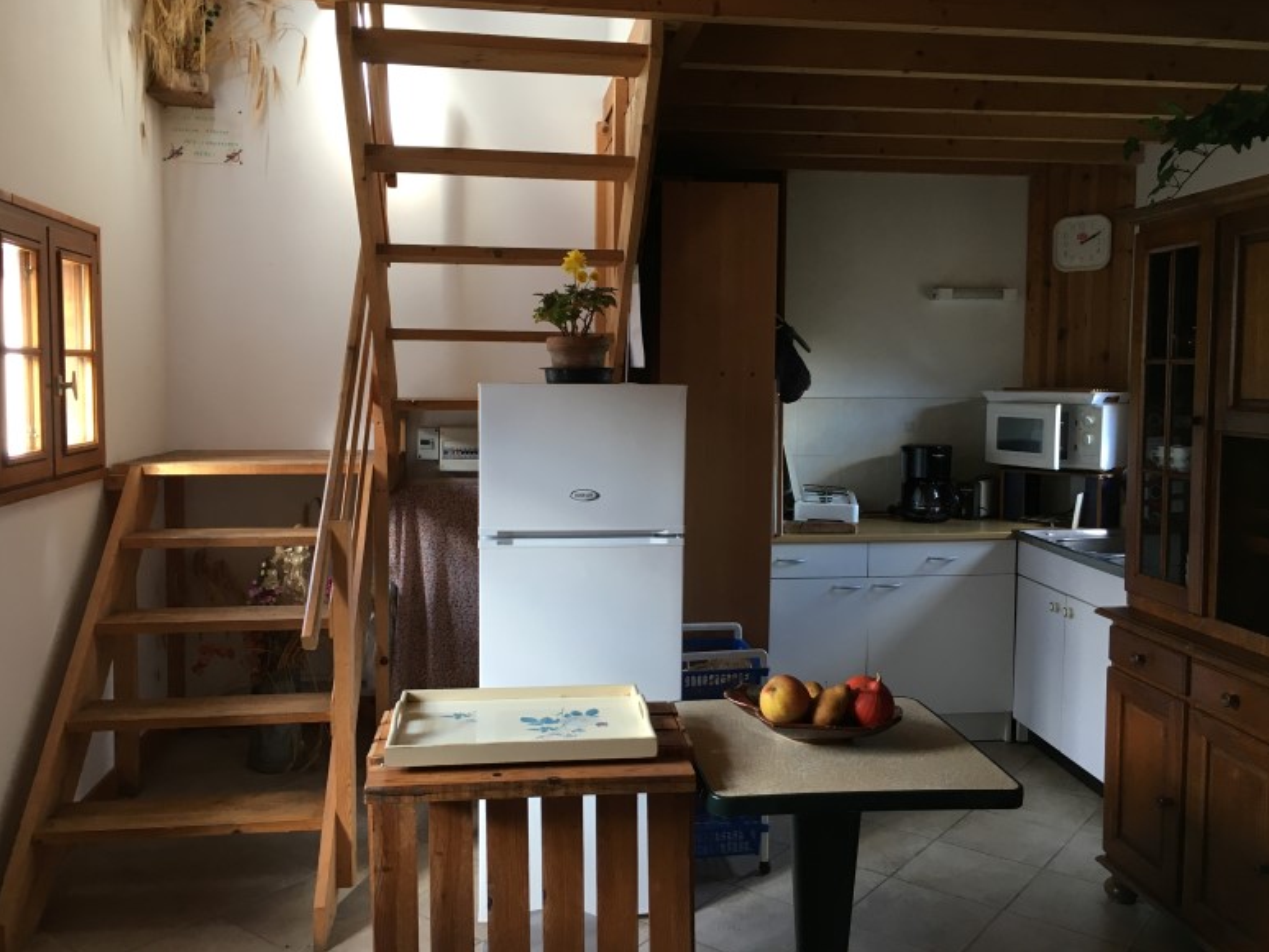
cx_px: 650
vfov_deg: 46.8
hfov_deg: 59.9
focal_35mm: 30
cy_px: 465
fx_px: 1100
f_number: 2.2
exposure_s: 1/33
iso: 100
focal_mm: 4.15
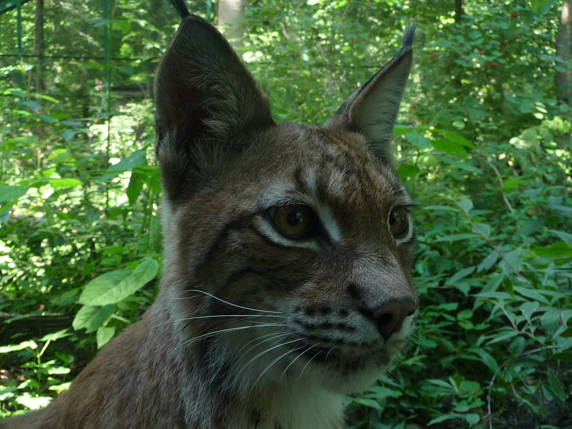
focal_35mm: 44
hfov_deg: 42.9
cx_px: 286
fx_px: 727
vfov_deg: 32.9
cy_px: 214
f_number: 3.3
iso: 125
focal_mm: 4.7
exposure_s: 1/30
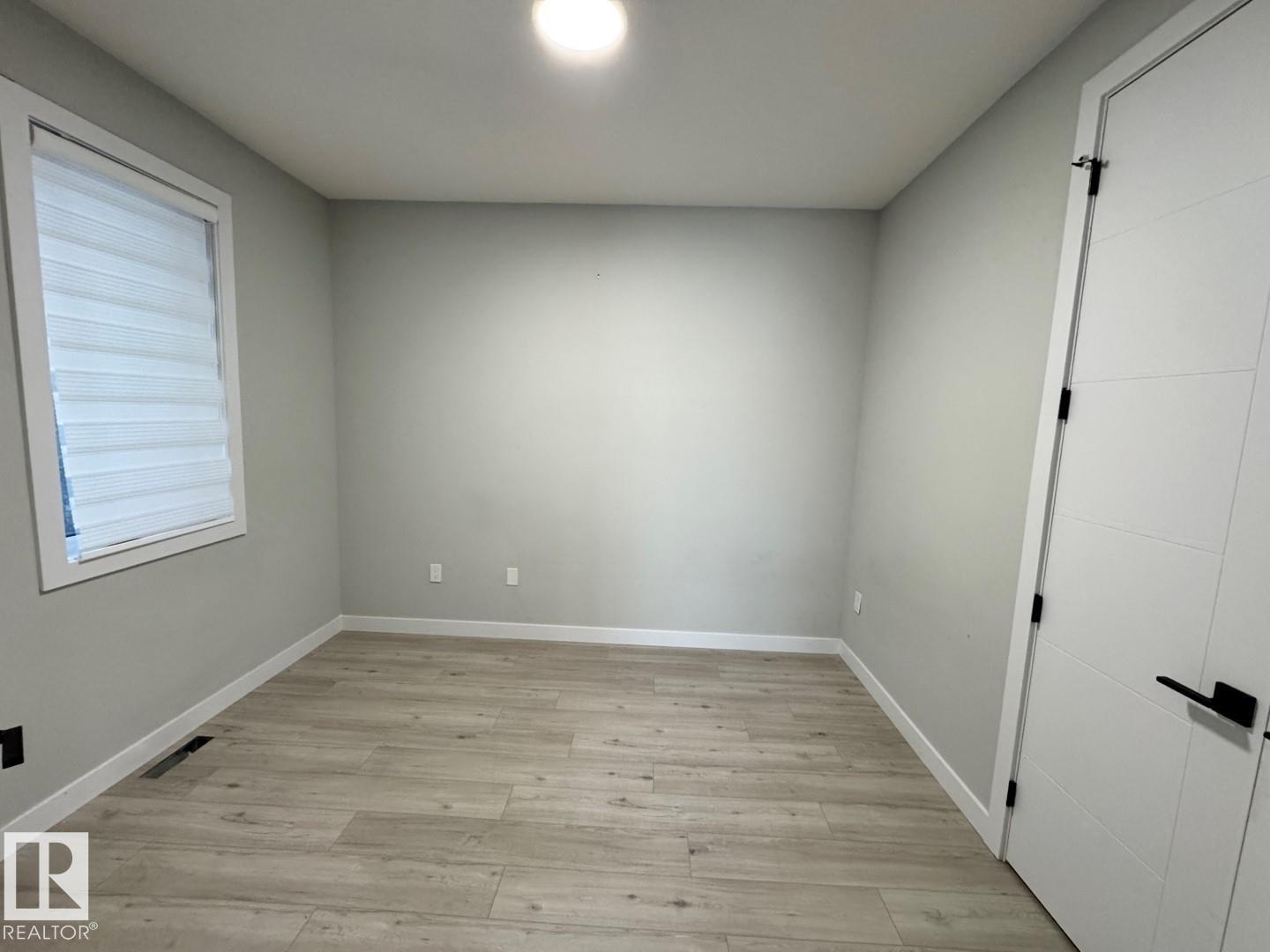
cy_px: 476
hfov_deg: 102.1
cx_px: 635
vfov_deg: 85.7
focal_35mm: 14
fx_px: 514
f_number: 2.2
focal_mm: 2.22
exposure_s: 1/120
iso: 320
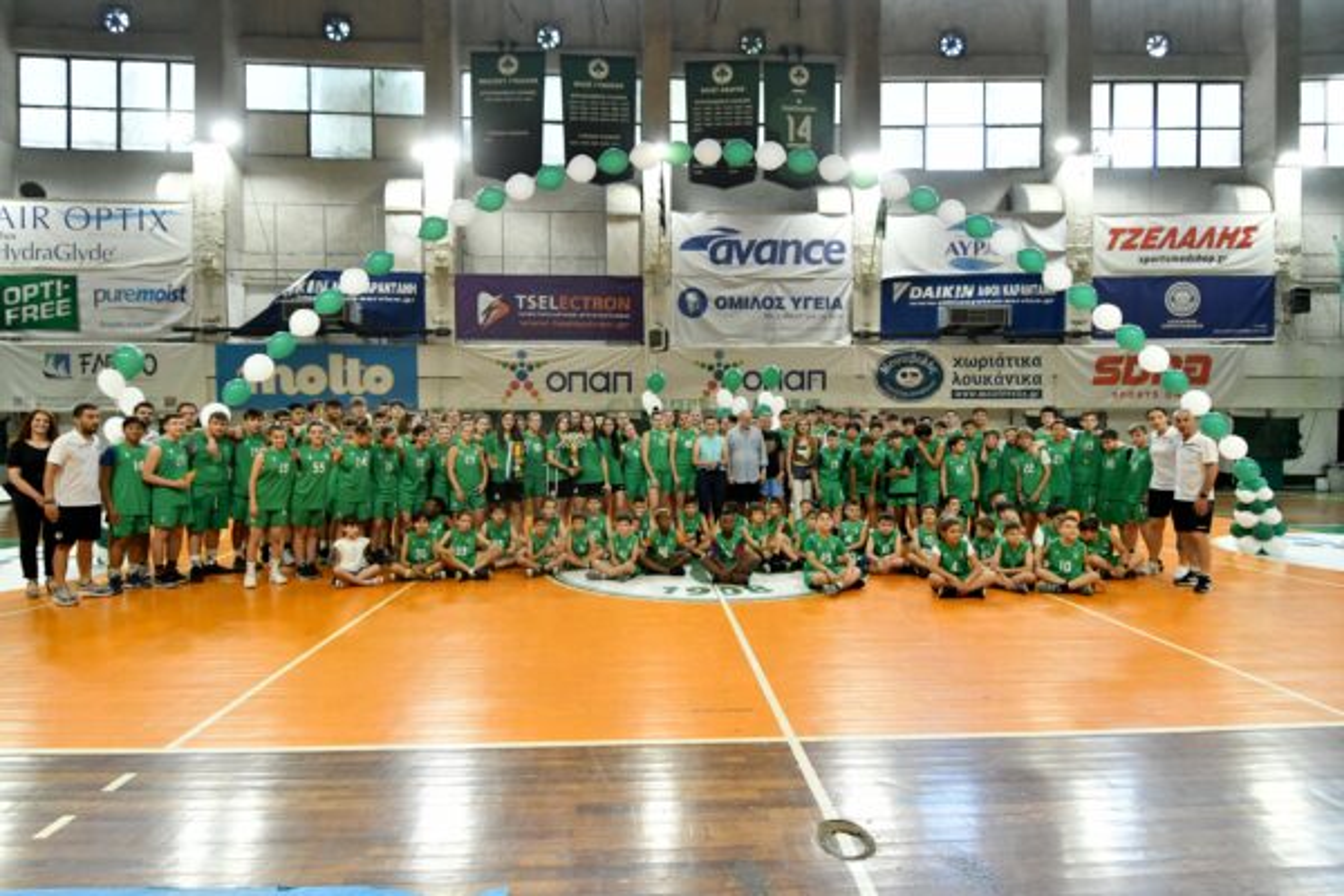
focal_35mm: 18
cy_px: 448
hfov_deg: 90.0
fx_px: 672
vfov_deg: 67.4
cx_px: 672
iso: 2000
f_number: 4
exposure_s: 1/250
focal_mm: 12
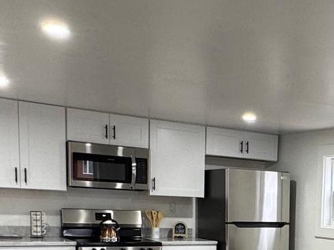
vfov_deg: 23.1
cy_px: 285
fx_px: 569
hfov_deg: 30.3
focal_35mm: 59
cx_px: 340
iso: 200
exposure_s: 1/60
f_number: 2.2
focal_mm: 2.22
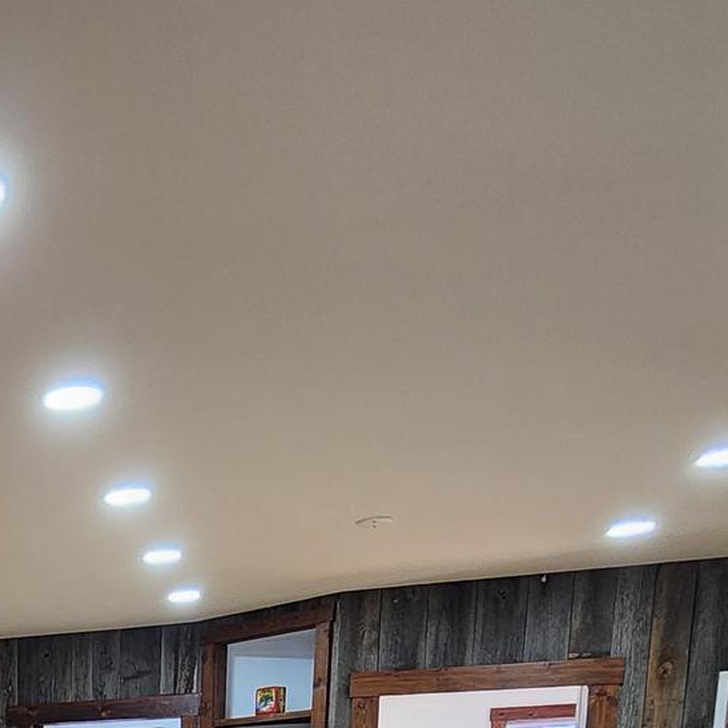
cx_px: -185
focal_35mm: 43
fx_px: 1023
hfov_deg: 31.5
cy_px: 984
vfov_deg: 29.8
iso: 250
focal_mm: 2.2
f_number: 2.2
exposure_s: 1/60
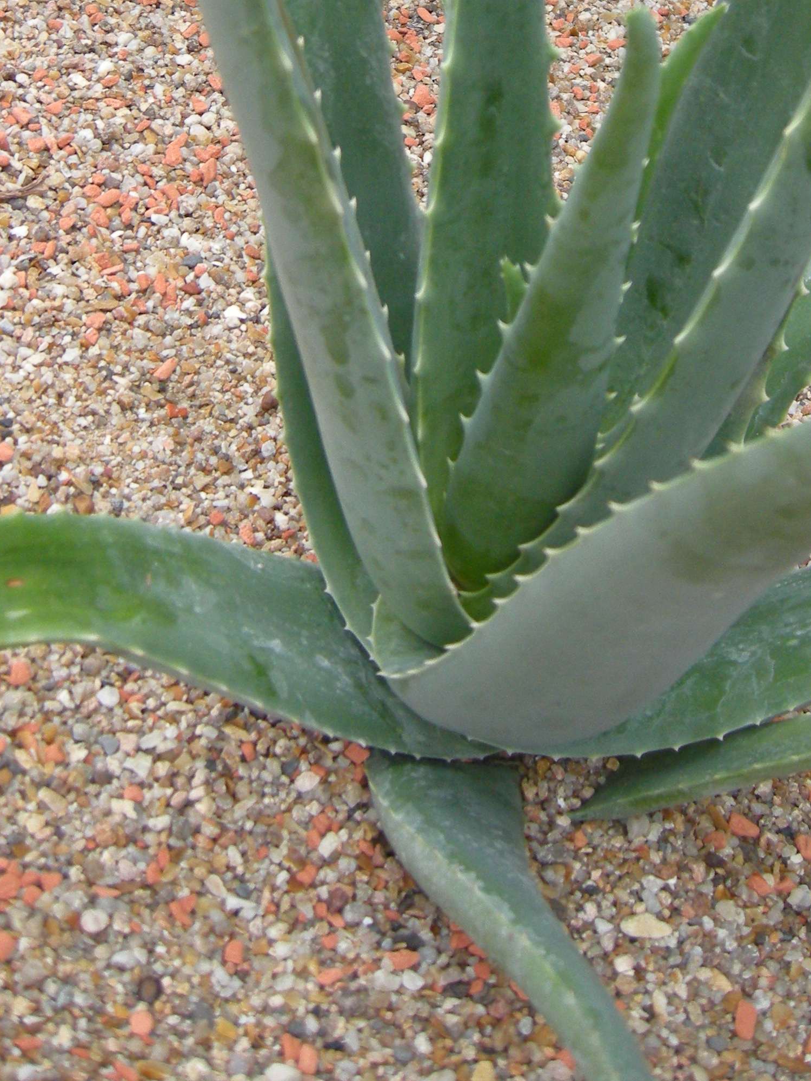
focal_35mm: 70
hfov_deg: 21.0
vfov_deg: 26.4
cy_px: 25
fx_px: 2187
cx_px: 478
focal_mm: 7.5
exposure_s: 1/55.6
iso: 138
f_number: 2.7
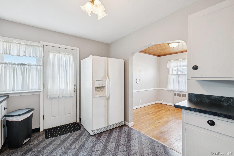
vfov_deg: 73.7
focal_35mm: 16
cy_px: 78
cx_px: 117
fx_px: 104
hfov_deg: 96.7
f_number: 8
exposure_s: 1/5
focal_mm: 16
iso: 320
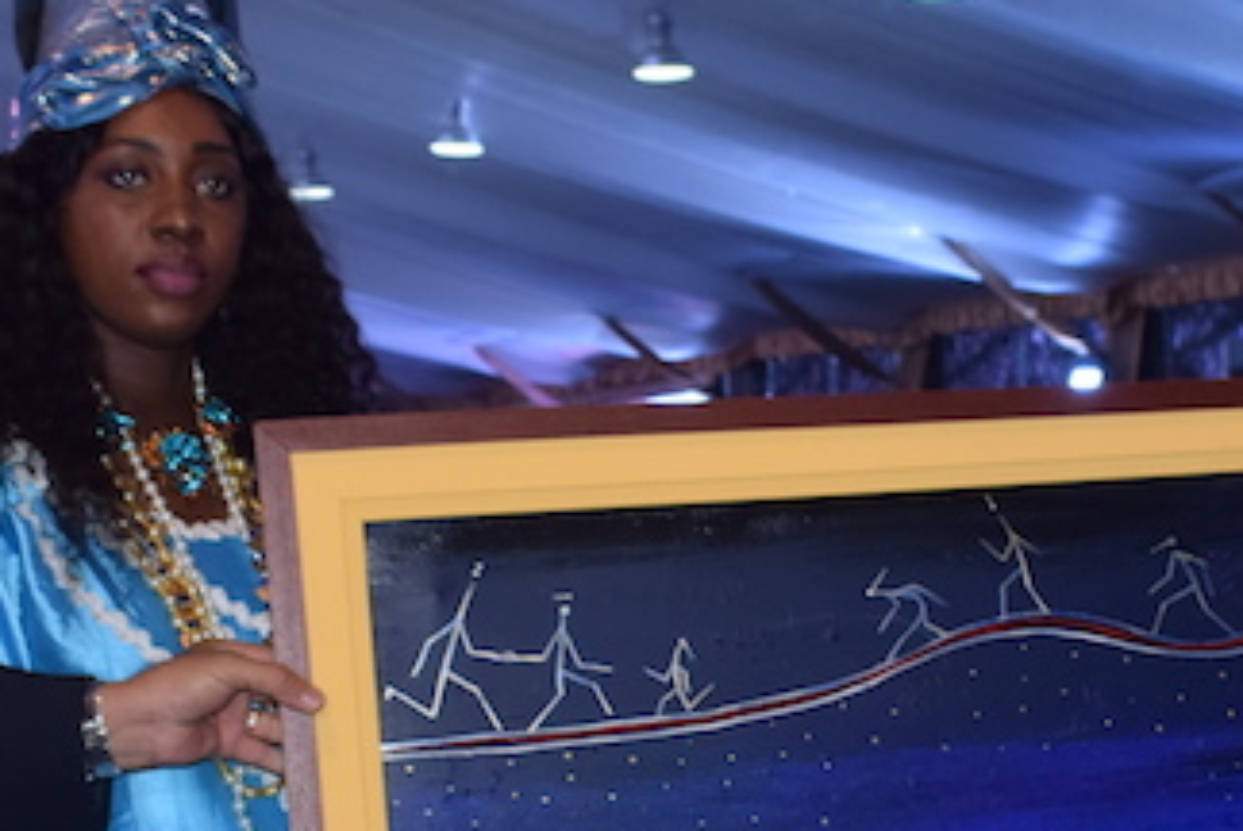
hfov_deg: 21.4
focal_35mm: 95
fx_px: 3283
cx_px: 797
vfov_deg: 14.3
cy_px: 779
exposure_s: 1/60
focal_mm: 20
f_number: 5.6
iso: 400
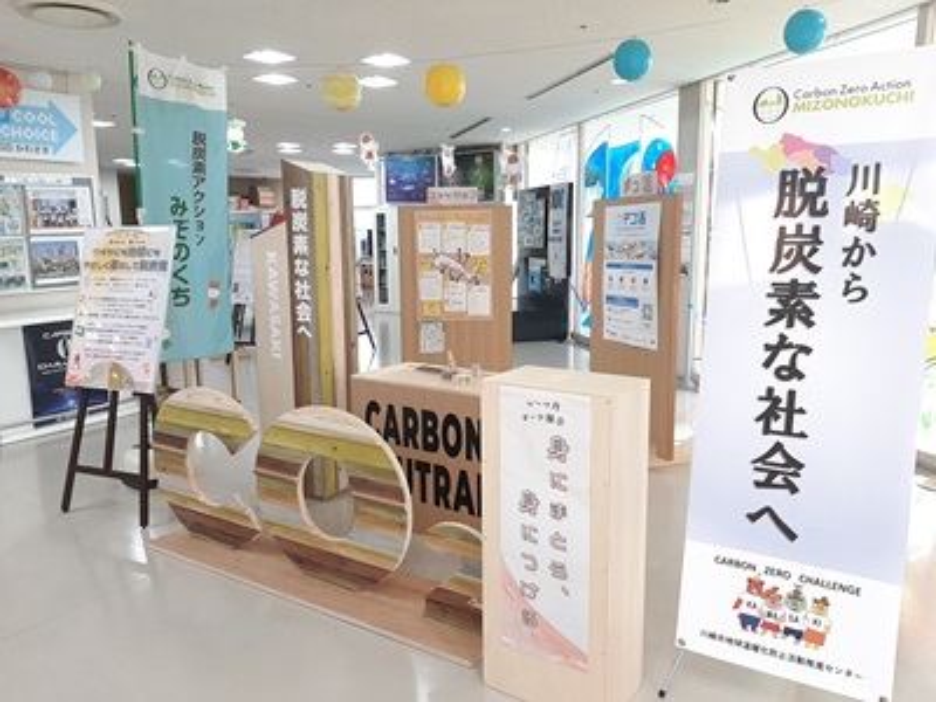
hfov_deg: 67.3
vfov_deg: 53.1
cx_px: 468
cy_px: 351
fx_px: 703
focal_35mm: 26
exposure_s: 1/50
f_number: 1.7
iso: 50
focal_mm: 3.93
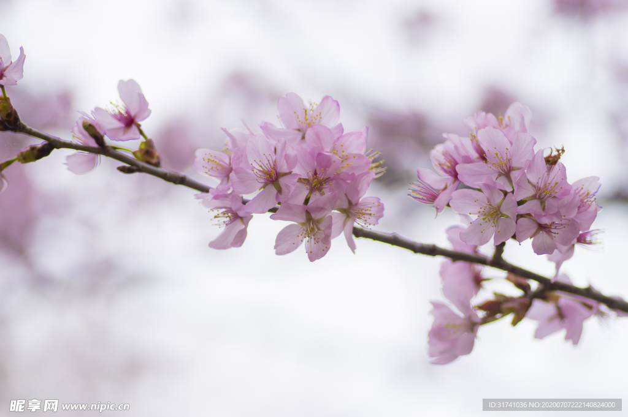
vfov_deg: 9.1
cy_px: 208
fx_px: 2614
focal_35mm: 150
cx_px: 314
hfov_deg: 13.7
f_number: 2.8
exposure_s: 1/1600
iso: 100
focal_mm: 100
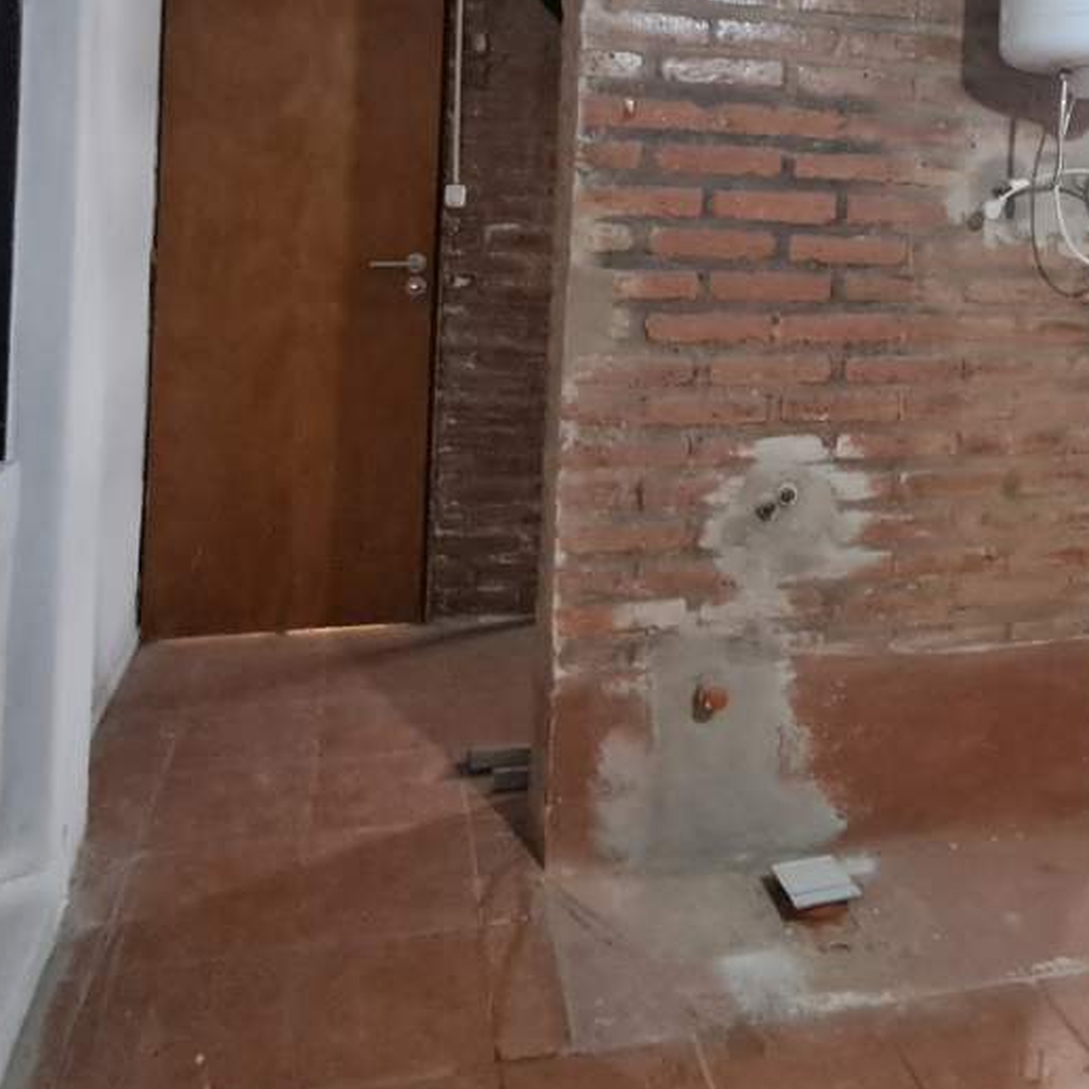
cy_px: 212
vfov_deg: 47.0
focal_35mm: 33
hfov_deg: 48.8
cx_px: 738
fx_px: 1175
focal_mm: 1.64
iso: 500
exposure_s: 1/20
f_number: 2.2
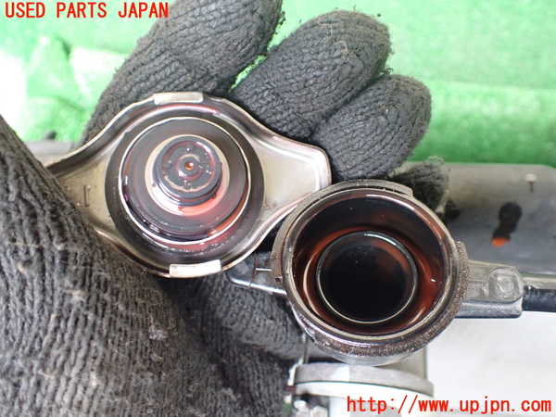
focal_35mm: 30
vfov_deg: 46.8
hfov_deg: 60.0
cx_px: 278
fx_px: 482
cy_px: 208
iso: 800
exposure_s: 1/60
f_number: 2.3
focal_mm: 5.4
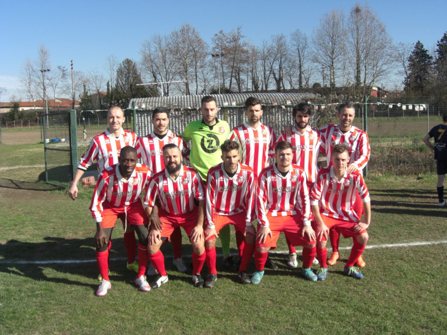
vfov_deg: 37.7
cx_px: 224
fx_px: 491
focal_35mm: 38
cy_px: 168
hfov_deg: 49.0
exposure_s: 1/640
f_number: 4
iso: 80
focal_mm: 7.9
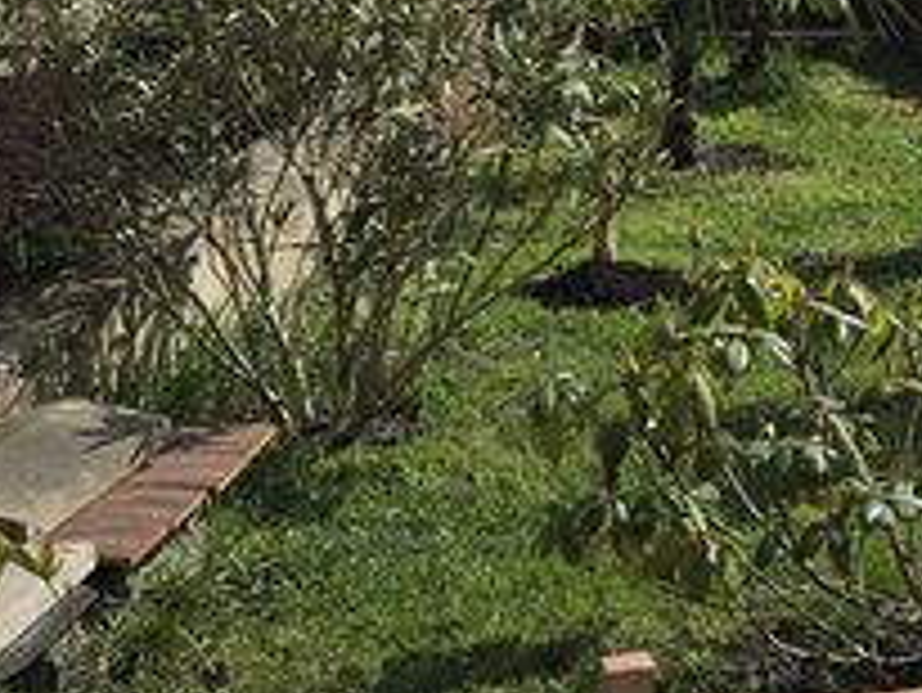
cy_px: 248
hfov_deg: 16.4
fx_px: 2985
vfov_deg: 13.2
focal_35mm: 112
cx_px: 1282
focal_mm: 5.4
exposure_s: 1/3092
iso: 25
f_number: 1.8
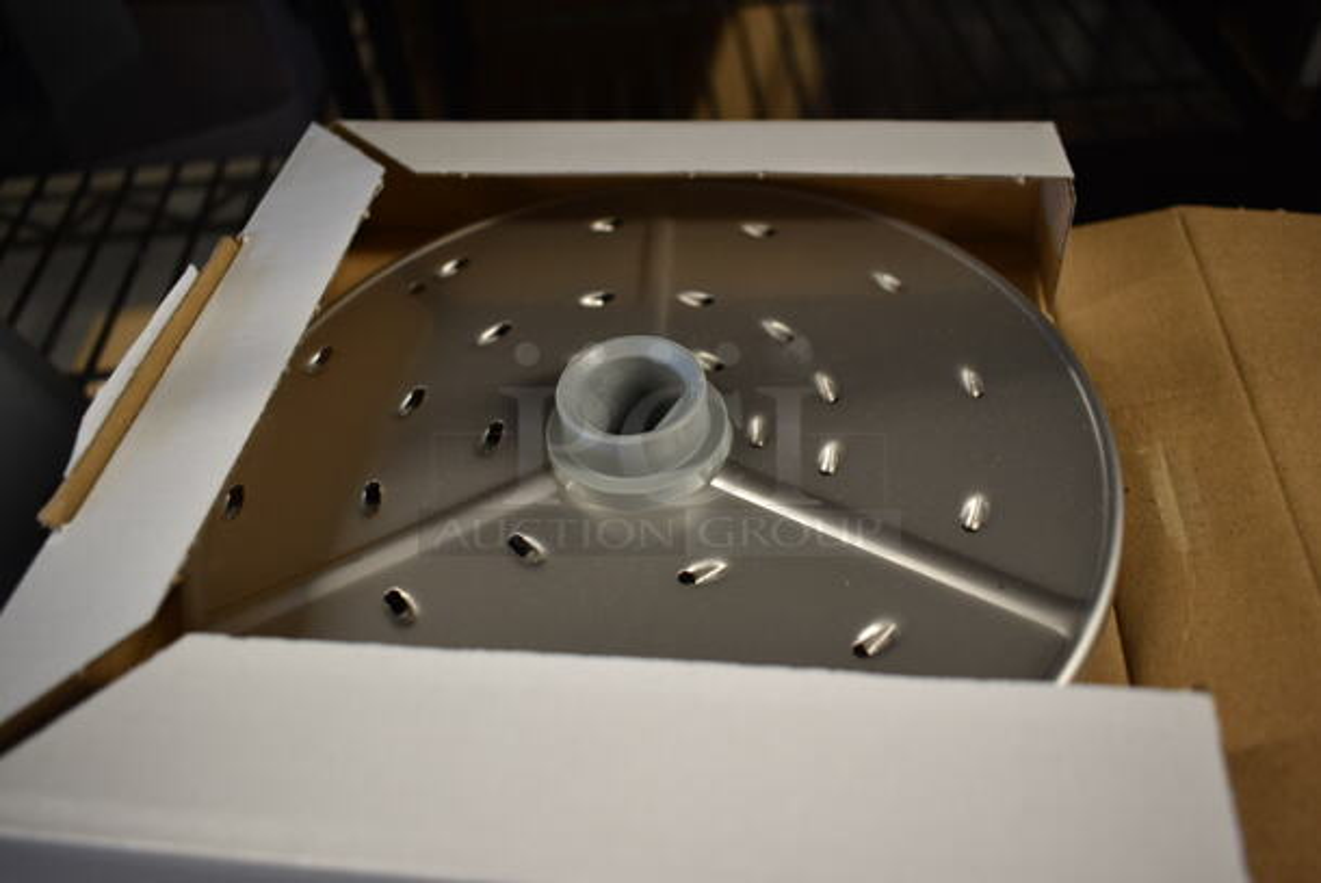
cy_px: 442
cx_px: 660
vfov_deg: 43.7
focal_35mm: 30
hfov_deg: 61.9
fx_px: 1102
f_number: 3.5
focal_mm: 20
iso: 250
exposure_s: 1/30
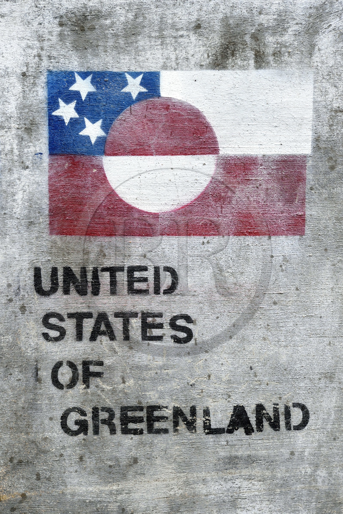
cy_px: 257
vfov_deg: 28.8
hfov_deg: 19.5
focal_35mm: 70
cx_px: 172
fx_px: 1000
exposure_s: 1/250
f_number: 8
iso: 400
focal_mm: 70
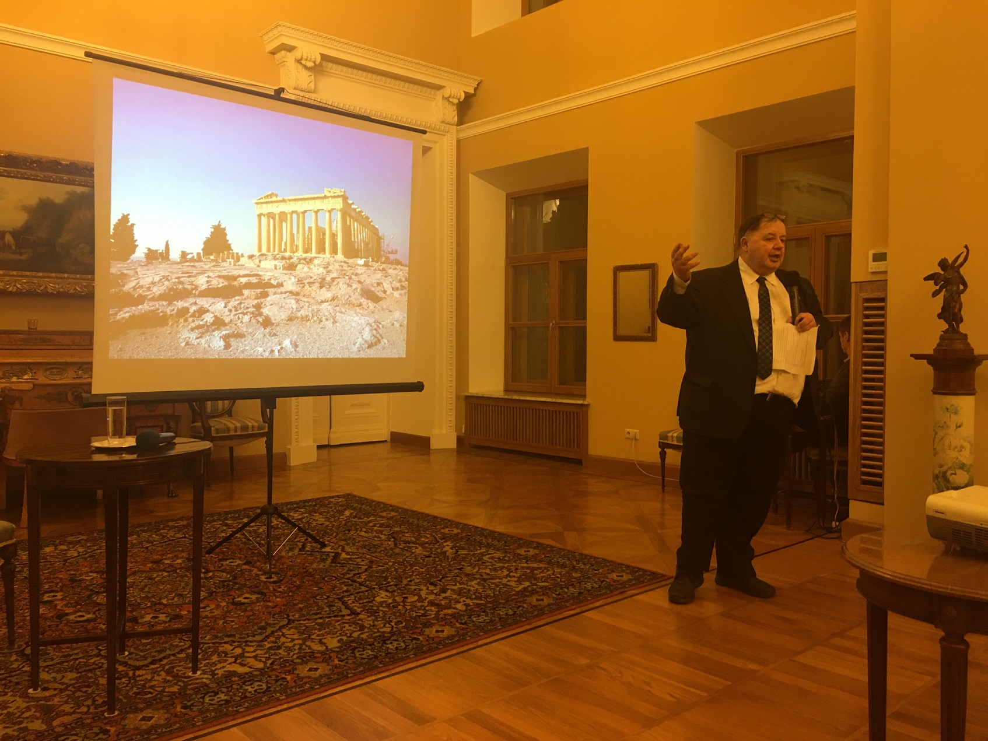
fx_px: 828
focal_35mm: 29
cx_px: 494
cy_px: 370
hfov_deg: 61.7
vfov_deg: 48.2
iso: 50
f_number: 2.2
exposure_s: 1/17
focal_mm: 4.15
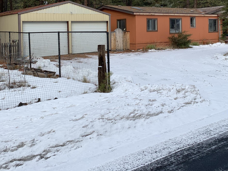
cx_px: 119
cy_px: 31
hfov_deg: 42.9
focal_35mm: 44
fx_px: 290
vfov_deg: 31.9
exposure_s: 1/1149
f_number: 1.8
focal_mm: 4.25
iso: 25
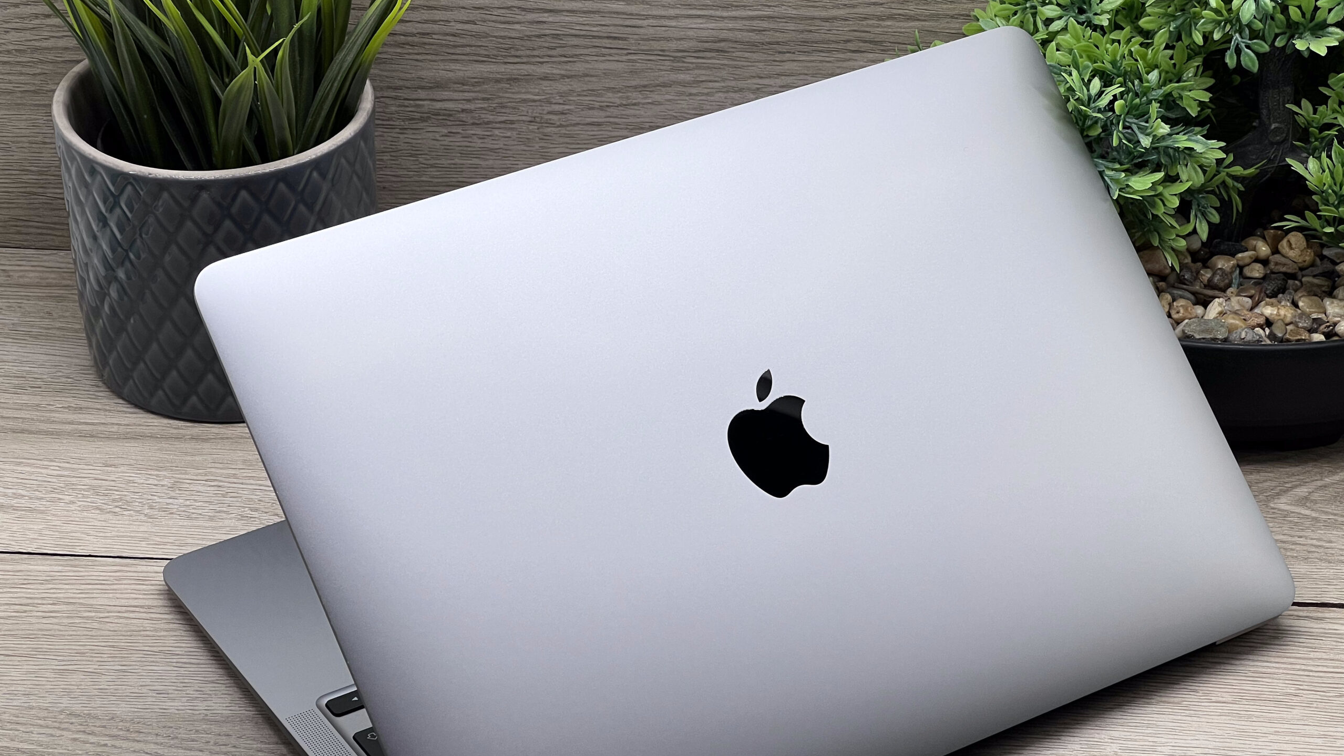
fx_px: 2993
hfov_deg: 25.3
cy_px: 479
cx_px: 672
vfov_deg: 14.4
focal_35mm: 84
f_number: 2.8
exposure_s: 1/100
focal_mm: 9
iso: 40
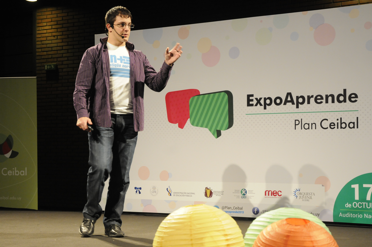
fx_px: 743
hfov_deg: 28.1
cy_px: 124
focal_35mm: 72
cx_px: 186
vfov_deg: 18.9
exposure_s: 1/80
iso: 1600
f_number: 4.5
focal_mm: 48
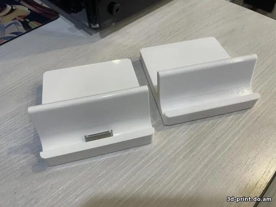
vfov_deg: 53.1
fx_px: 207
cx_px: 138
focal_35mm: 26
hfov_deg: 67.3
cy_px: 104
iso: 64
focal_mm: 4.2
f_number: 1.6
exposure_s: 1/50
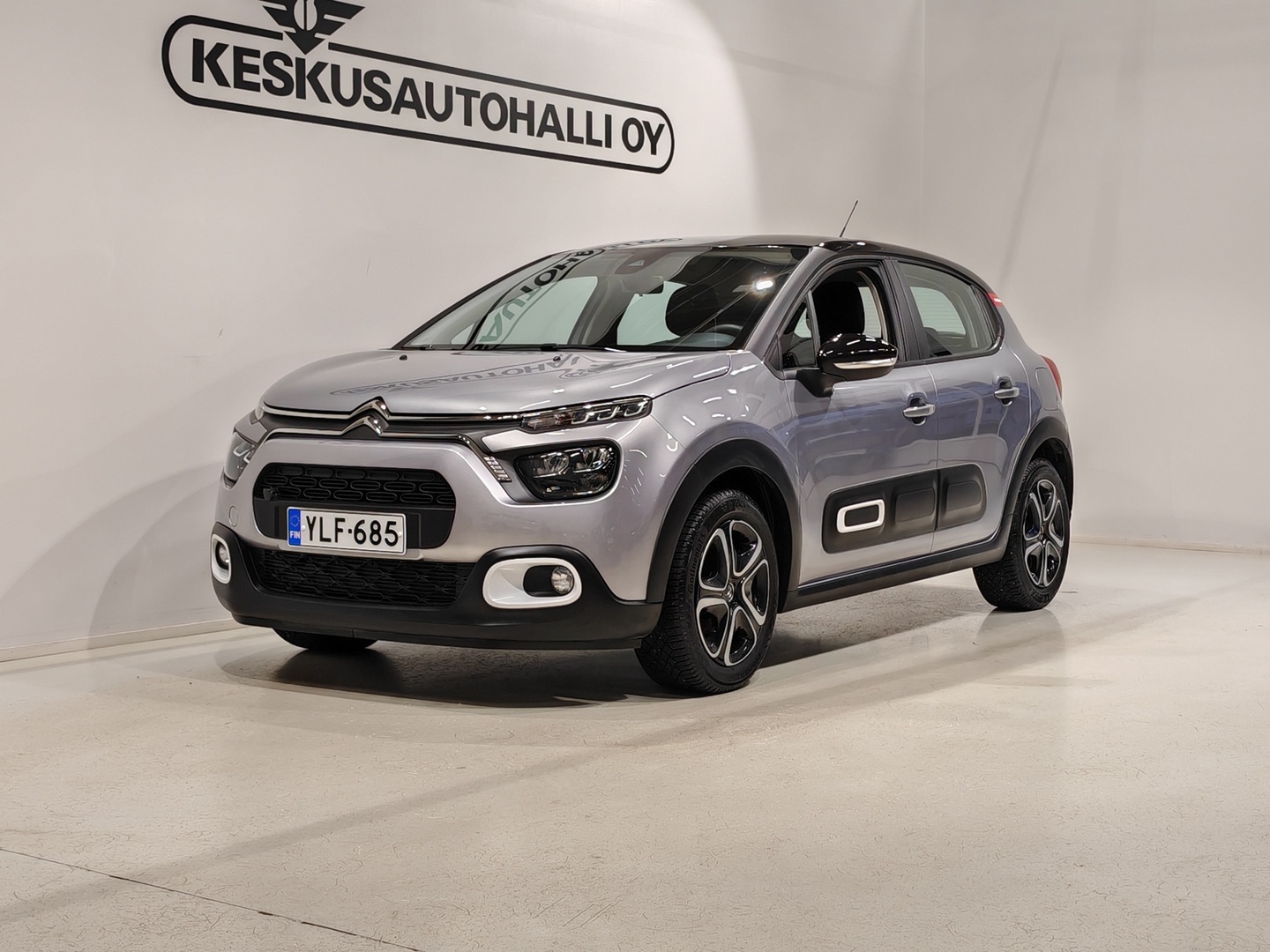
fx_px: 1908
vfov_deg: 28.0
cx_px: 635
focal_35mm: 52
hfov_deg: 36.8
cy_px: 476
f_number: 1.6
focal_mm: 5.4
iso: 100
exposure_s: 1/100
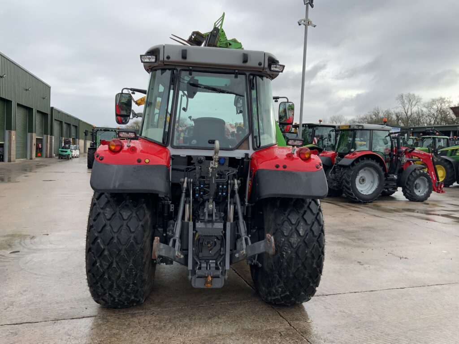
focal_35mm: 29
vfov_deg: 48.2
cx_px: 230
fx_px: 385
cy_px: 172
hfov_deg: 61.7
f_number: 1.8
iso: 16
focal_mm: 3
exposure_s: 1/574
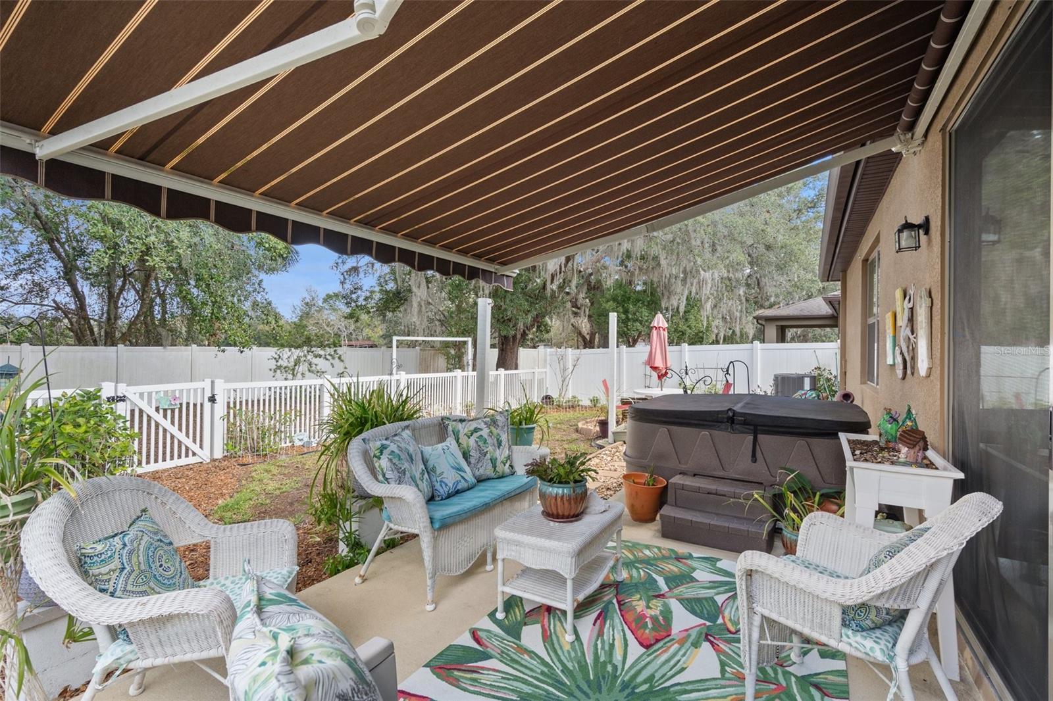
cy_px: 350
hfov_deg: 96.7
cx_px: 526
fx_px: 468
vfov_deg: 73.7
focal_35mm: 16
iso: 400
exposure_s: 1/8
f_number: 8
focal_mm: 16
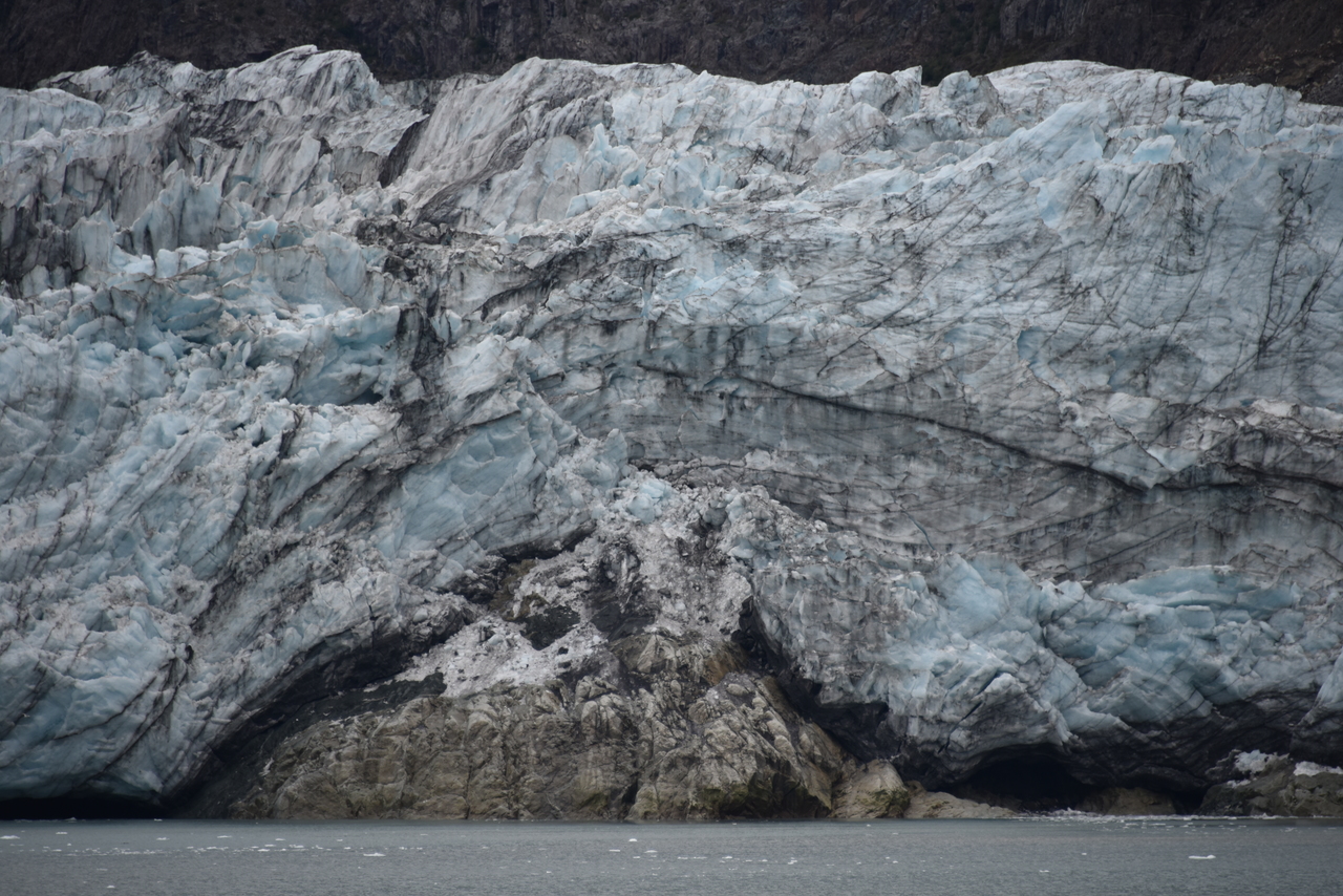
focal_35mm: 250
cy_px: 448
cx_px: 672
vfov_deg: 5.5
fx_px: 9328
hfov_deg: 8.2
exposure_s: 1/500
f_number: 5.6
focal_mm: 250
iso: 280
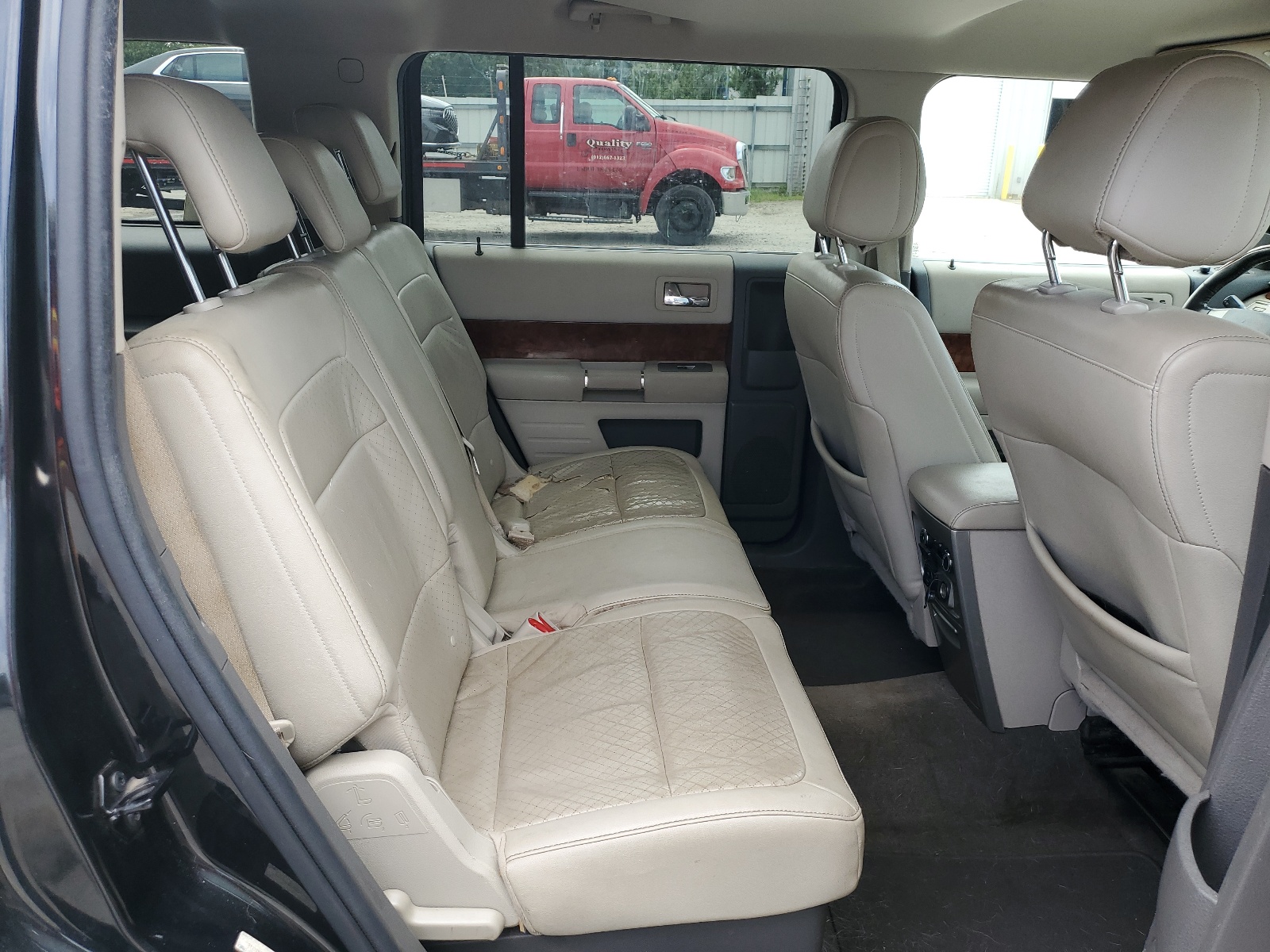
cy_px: 476
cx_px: 635
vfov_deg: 53.1
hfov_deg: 67.3
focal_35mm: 26
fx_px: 954
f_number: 1.5
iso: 50
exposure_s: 1/303
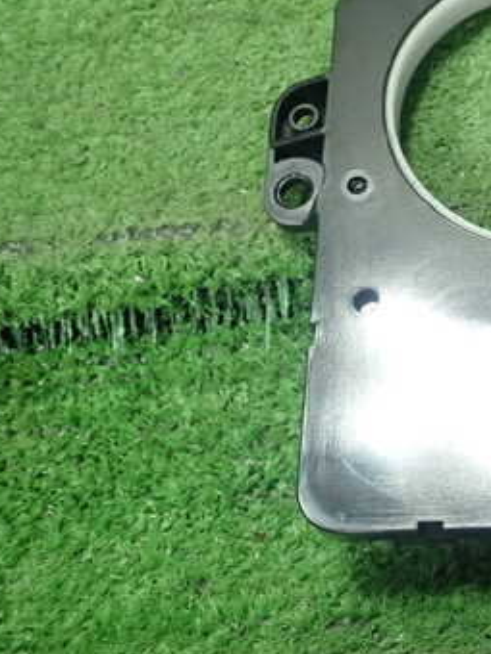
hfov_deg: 25.4
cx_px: 549
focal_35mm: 53
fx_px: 1002
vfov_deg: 36.0
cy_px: 258
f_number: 2.3
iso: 400
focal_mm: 5.5
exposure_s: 1/125
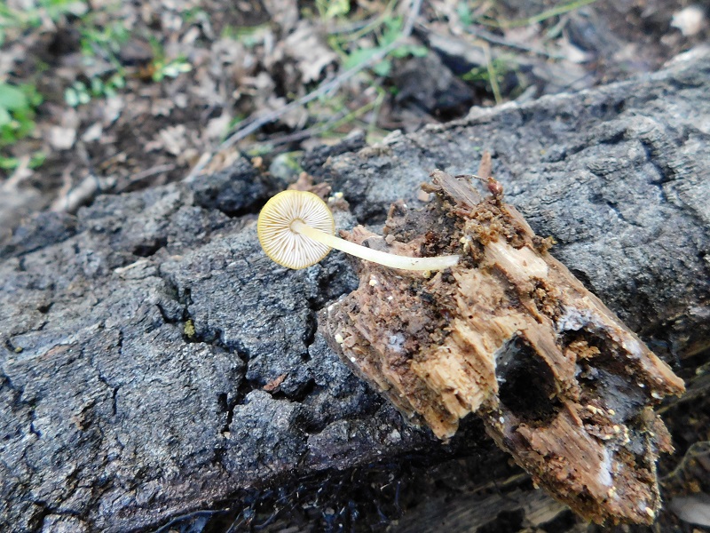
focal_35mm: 23
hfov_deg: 73.9
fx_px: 472
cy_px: 266
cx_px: 355
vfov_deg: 58.9
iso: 400
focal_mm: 4
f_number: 3
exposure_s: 1/15
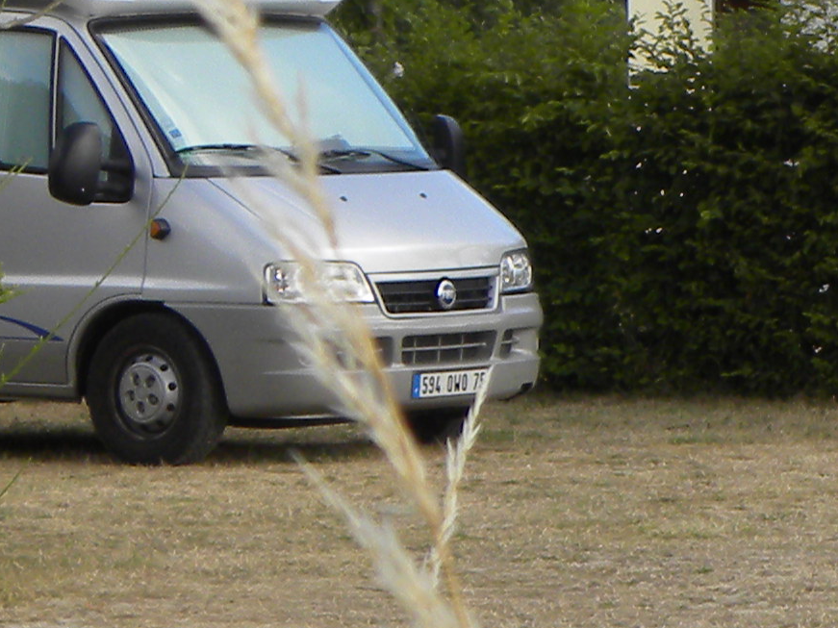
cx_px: 1105
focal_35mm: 303
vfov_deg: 4.9
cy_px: 239
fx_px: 7334
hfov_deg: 6.5
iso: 64
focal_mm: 11.8
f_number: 4.5
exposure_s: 1/168
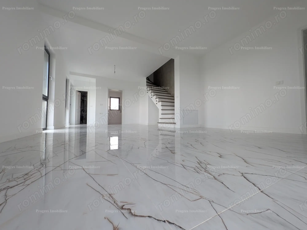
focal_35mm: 13
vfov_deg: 89.9
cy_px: 115
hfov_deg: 106.2
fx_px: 115
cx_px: 154
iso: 38
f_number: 2.2
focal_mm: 1.54
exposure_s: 1/99.9
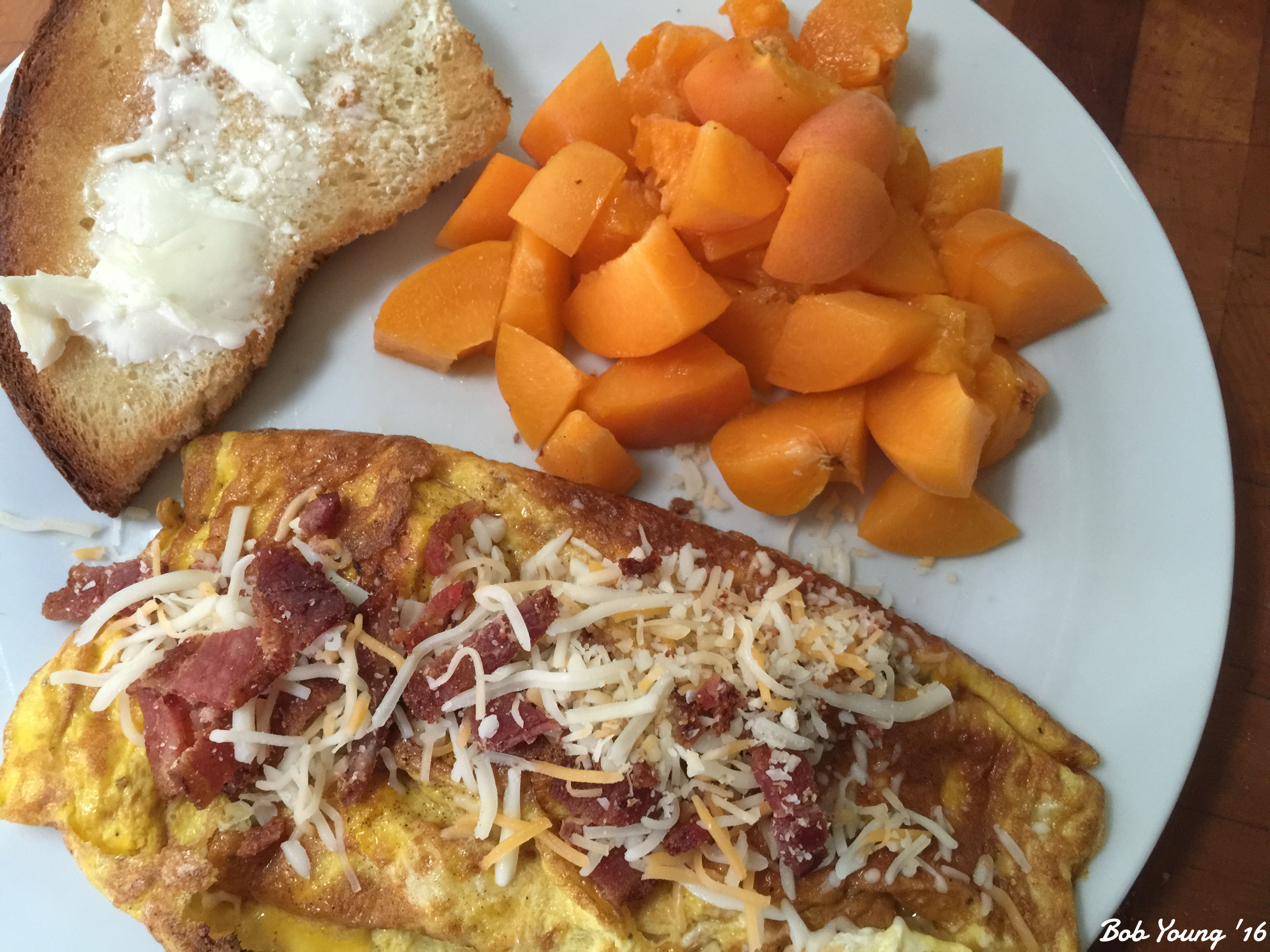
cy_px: 476
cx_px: 635
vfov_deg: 48.2
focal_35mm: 29
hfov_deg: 61.7
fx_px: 1064
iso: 125
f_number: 2.2
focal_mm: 4.15
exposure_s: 1/15
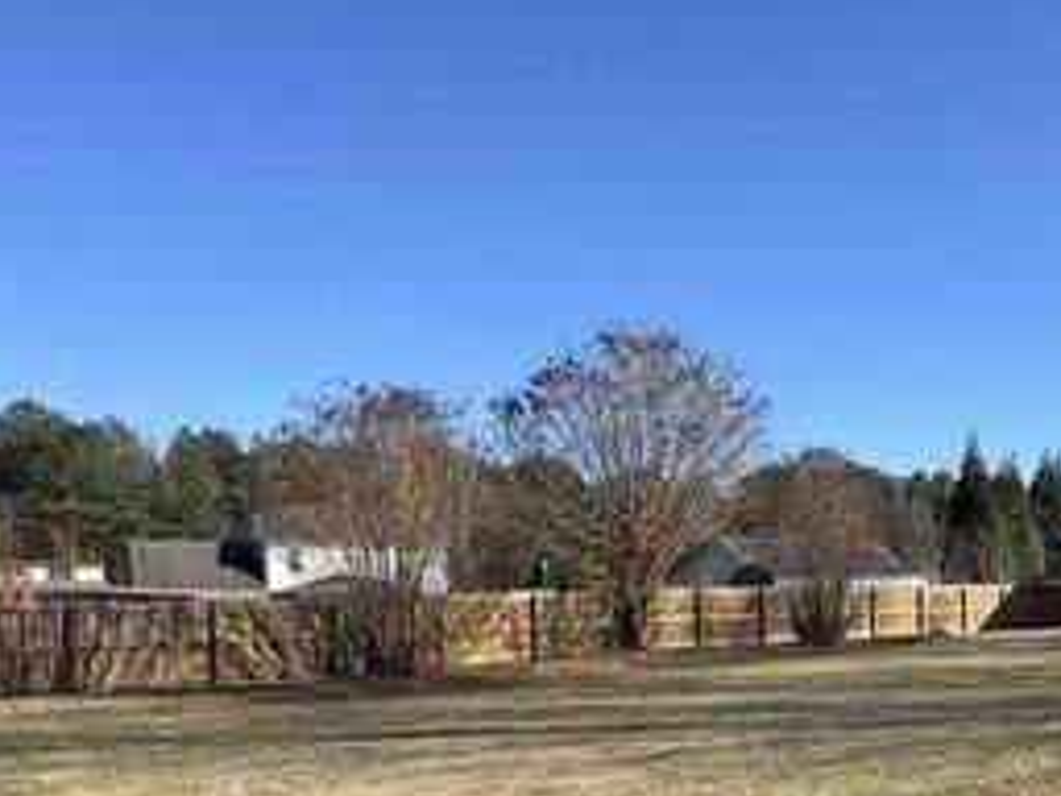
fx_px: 1073
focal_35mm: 35
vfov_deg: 39.4
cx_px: 978
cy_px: 614
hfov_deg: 46.8
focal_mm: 2.22
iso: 40
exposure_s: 1/1256
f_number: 2.2
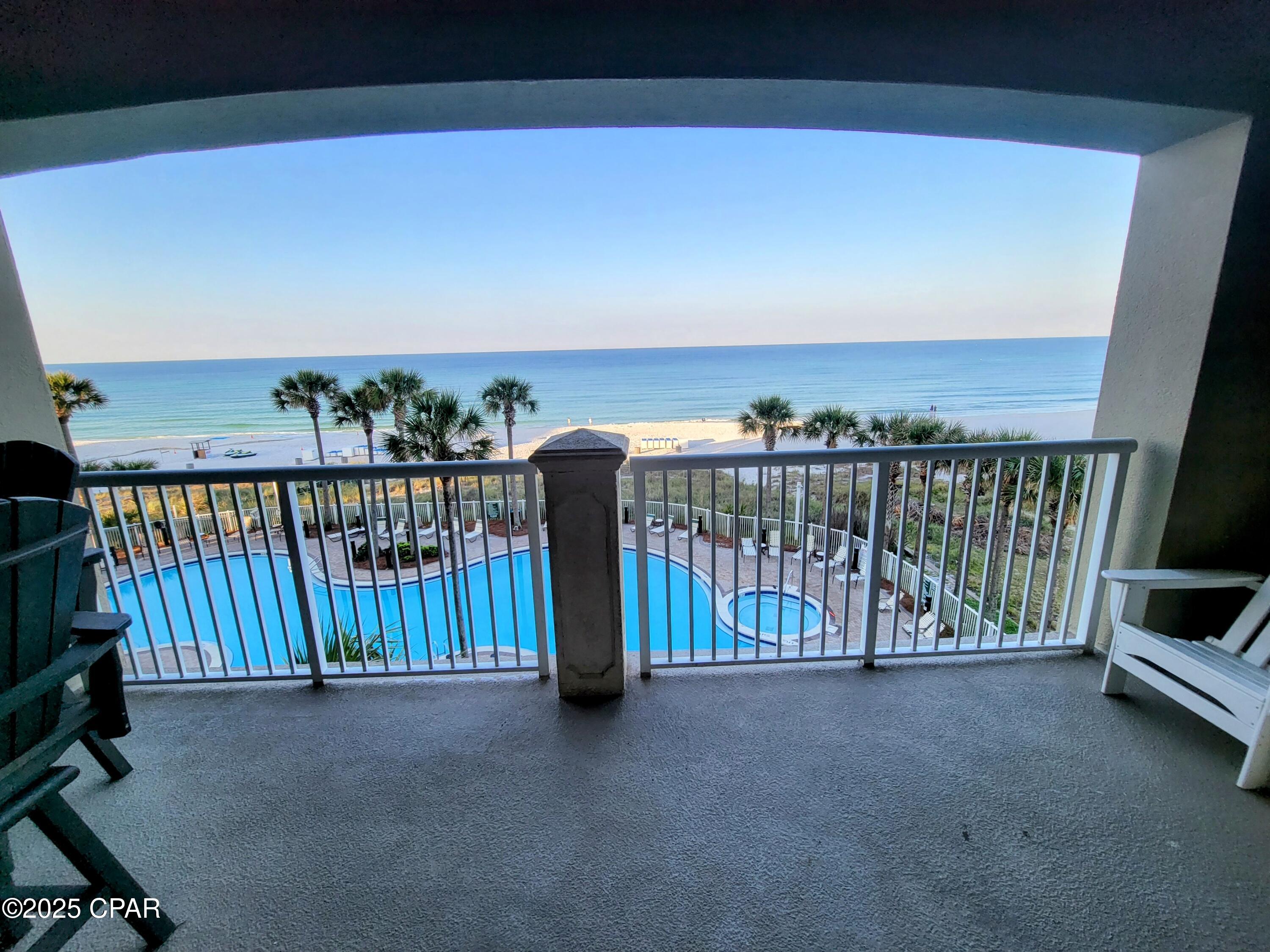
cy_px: 476
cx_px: 635
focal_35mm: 13
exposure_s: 1/403
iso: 50
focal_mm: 2.2
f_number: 2.2
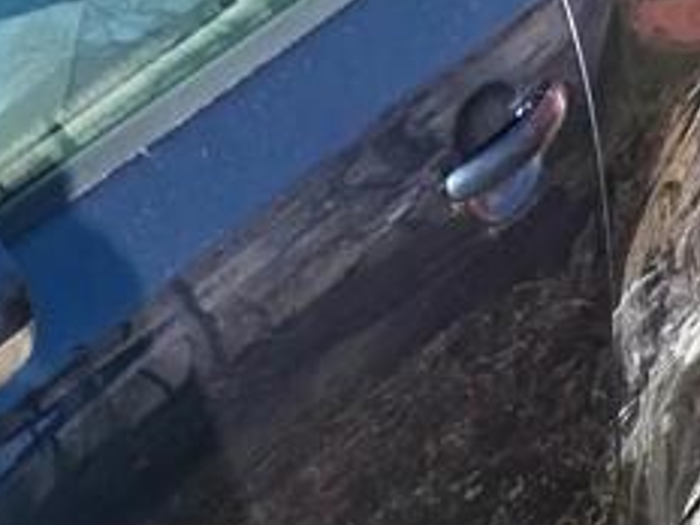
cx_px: 380
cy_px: 250
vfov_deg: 13.2
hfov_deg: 17.6
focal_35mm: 112
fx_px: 2265
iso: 100
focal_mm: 4.75
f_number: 1.8
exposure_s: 1/669
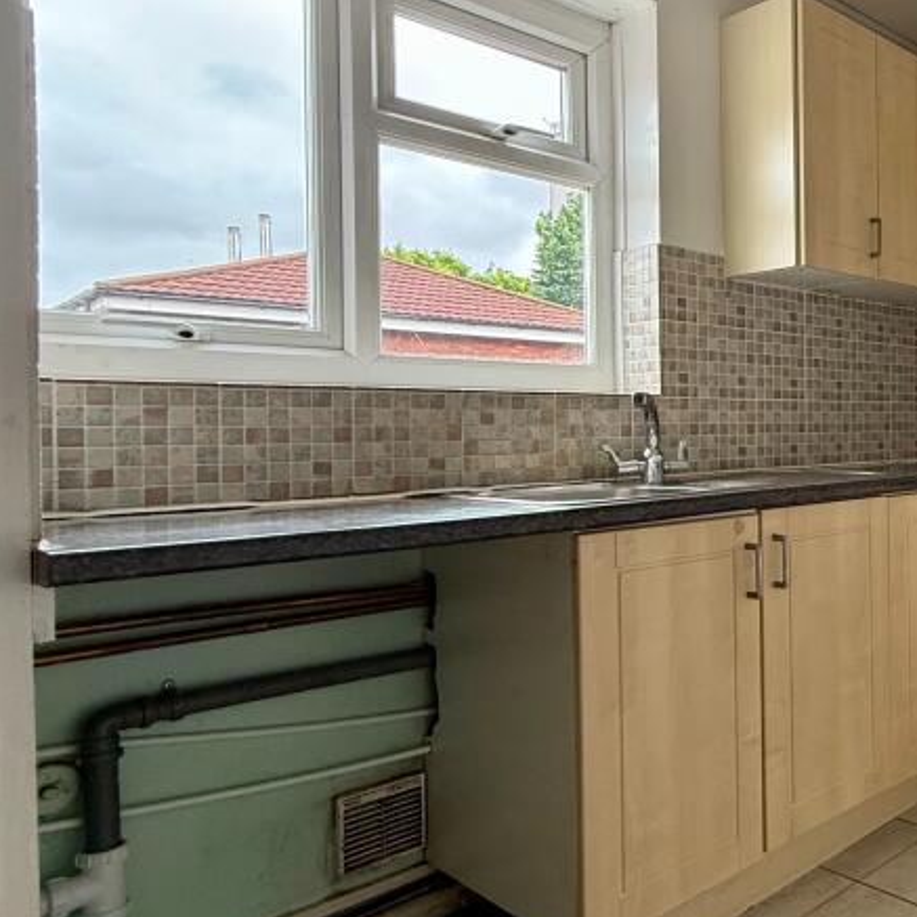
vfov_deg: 55.6
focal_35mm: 29
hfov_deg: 44.8
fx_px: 869
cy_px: 432
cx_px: 965
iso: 125
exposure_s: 1/99
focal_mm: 2.22
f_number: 2.2
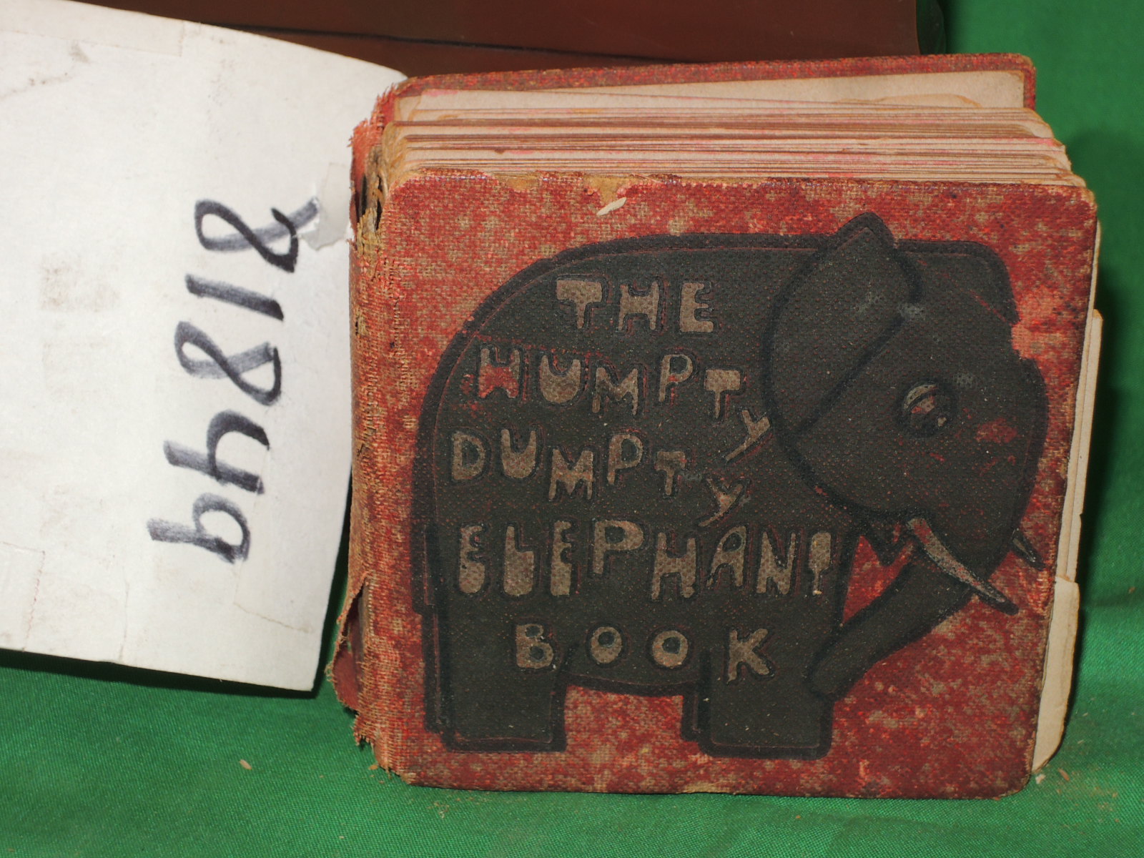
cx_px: 572
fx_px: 2809
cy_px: 429
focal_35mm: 85
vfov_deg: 17.4
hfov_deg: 23.0
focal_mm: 15.2
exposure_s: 1/60
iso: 200
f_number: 5
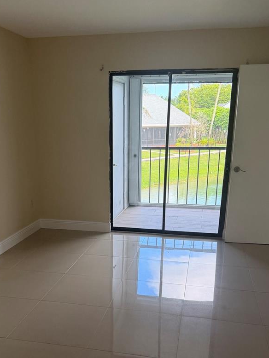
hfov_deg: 38.6
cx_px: 112
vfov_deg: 49.3
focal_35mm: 37
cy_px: 237
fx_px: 383
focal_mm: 6.76
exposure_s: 1/120
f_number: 1.78
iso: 160
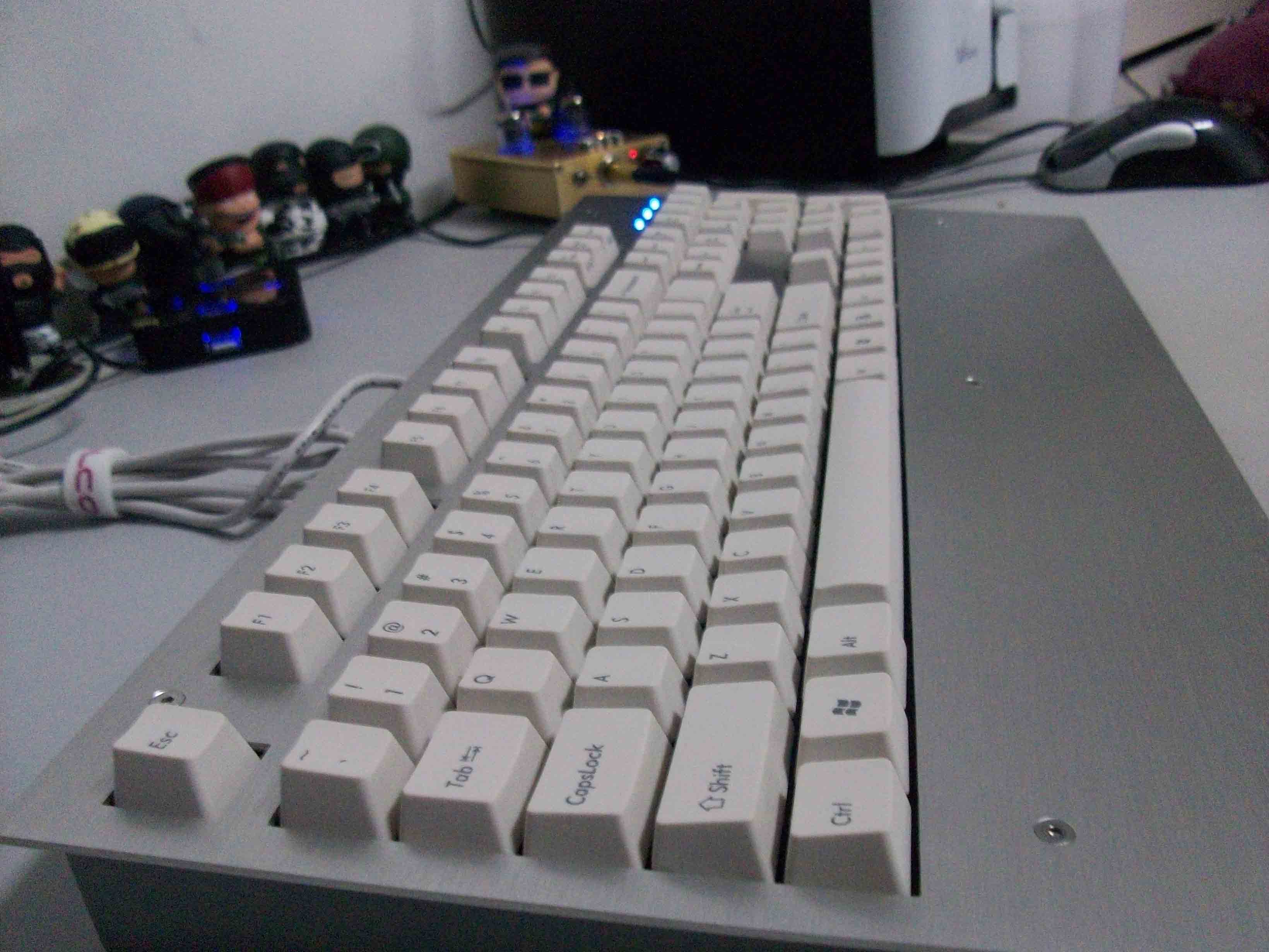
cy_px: 476
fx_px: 1246
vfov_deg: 41.8
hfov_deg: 54.0
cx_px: 634
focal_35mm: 34
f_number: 2.8
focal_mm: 5.7
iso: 200
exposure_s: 1/8
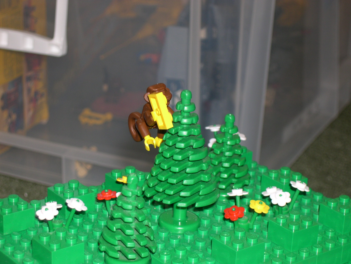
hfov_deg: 17.3
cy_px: 132
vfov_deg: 13.0
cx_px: 176
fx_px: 1156
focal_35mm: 114
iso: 100
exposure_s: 1/60
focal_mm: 24
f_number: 4.9
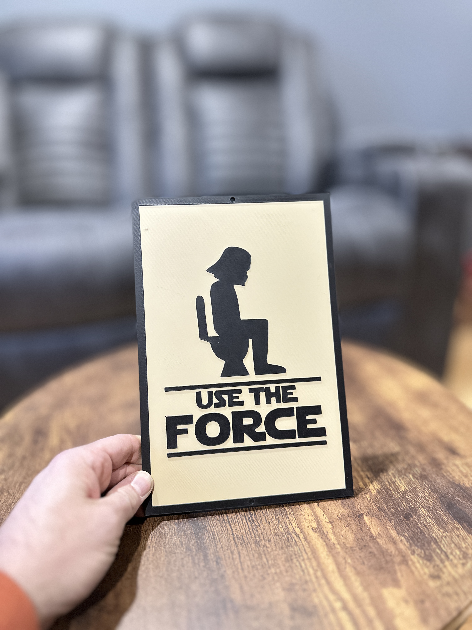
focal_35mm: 24
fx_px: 436
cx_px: 236
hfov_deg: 56.8
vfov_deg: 71.6
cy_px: 315
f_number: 1.78
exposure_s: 1/40
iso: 1000
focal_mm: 6.86
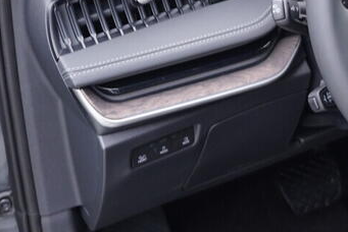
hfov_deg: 17.9
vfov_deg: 12.6
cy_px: 34
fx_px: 1045
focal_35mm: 108
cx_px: 421
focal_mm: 24
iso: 320
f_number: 2.8
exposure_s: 1/40
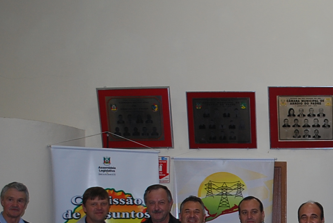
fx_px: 685
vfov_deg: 18.0
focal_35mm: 74
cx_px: 354
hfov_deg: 25.6
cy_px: 218
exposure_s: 1/60
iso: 200
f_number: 3.8
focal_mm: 20
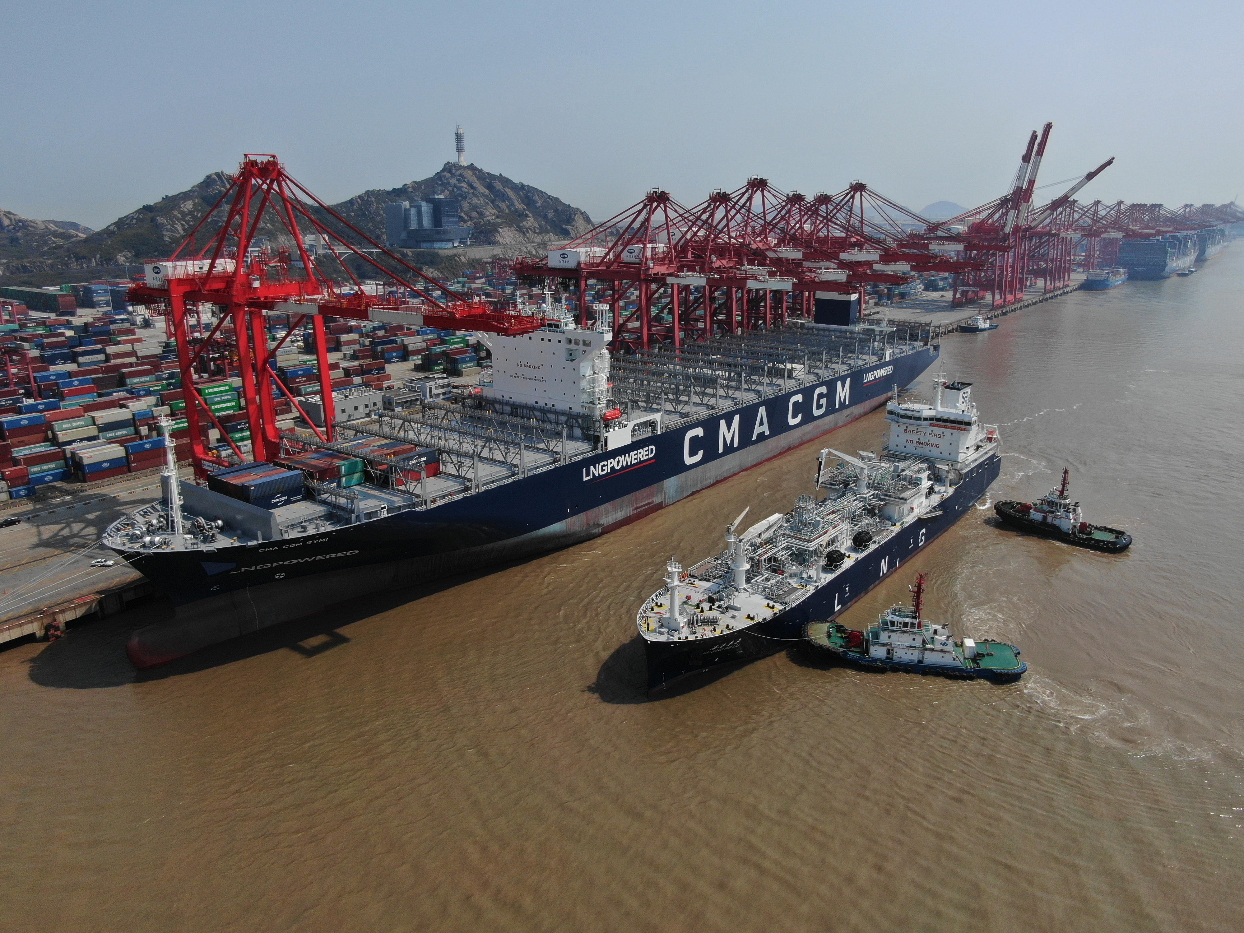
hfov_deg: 71.6
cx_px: 622
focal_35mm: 24
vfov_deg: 56.8
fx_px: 862
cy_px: 466
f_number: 2.8
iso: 100
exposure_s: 1/3200
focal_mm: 4.39
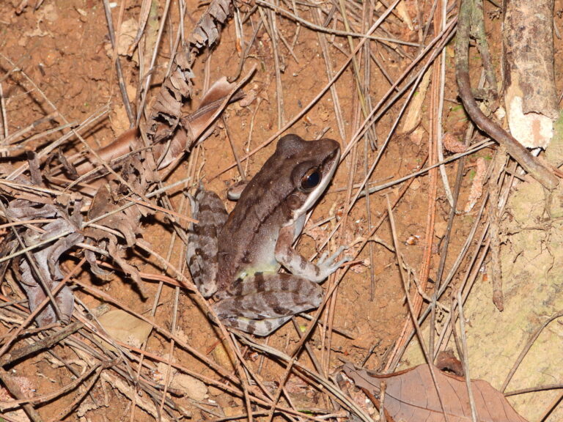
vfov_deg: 4.0
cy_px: 211
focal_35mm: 370
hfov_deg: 5.4
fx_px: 6018
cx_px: 282
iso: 200
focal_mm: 66.5
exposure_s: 1/125
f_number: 5
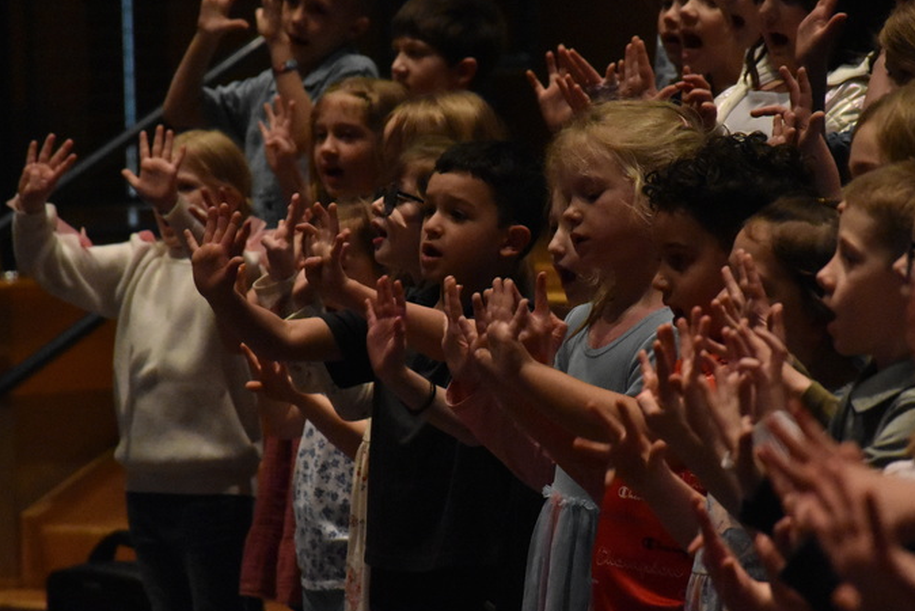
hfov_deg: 6.5
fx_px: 8111
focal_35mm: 319
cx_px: 497
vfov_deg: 4.3
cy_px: 302
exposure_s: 1/250
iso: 6400
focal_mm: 140
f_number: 5.6
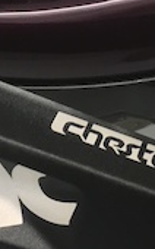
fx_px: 982
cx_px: -66
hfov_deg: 8.8
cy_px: -22
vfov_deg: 14.1
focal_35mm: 145
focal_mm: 4.15
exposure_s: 1/30
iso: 160
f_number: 2.2
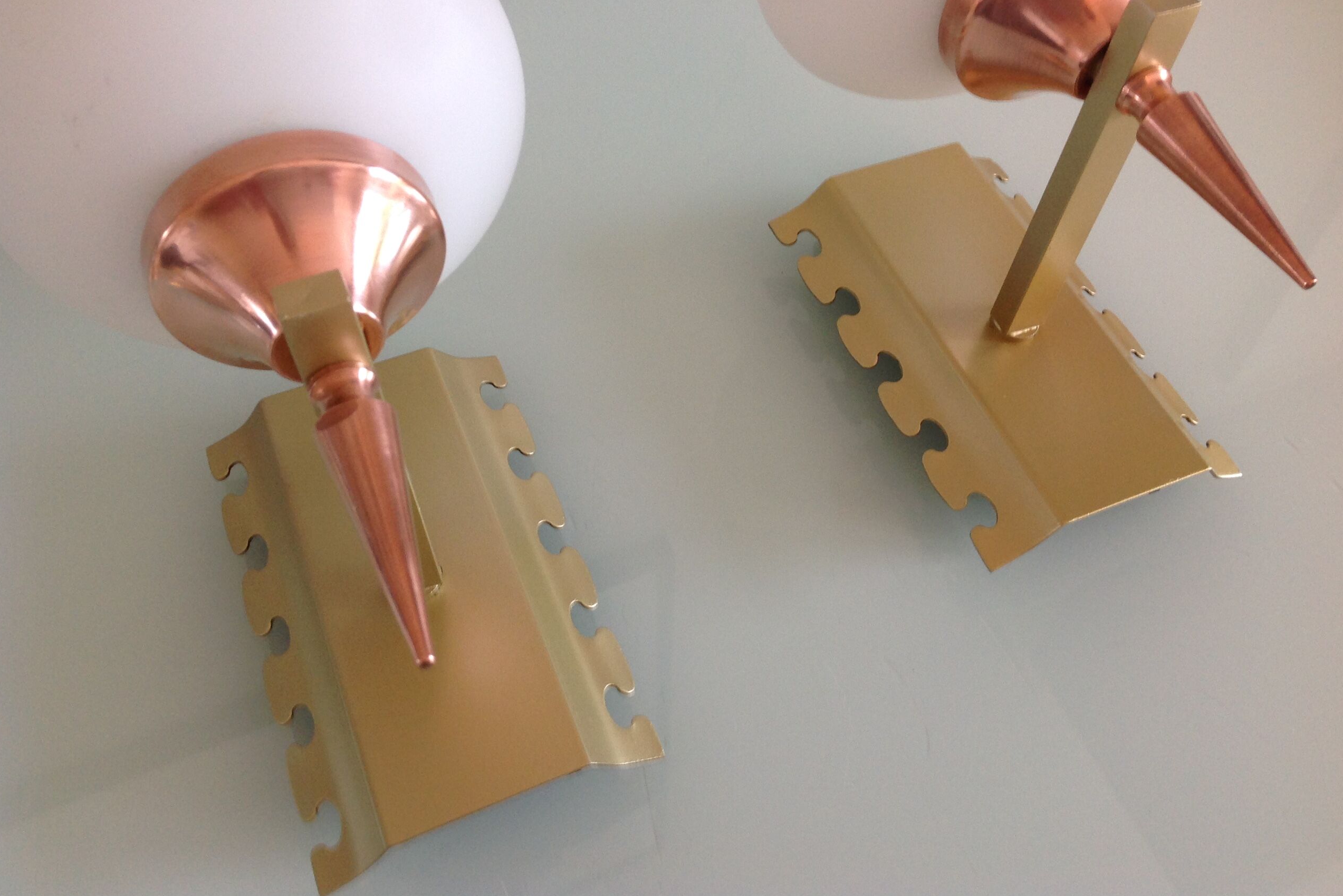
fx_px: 1380
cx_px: 677
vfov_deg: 35.9
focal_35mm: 37
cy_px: 390
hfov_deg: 51.9
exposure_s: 1/15
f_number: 2.4
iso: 64
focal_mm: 4.28
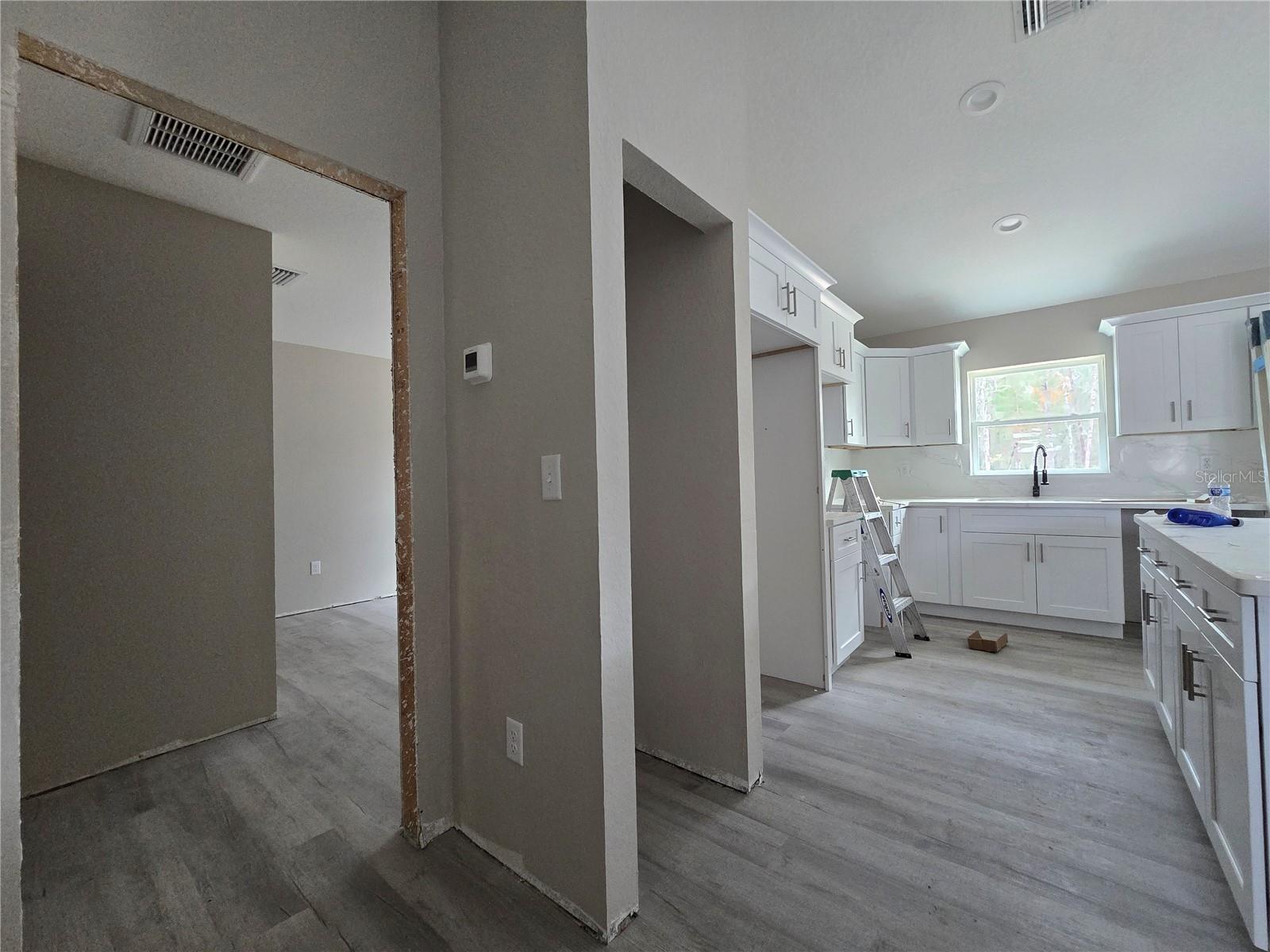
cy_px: 476
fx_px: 477
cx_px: 635
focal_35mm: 13
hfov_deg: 106.2
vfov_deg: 89.9
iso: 500
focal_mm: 2.2
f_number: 2.2
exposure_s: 1/60
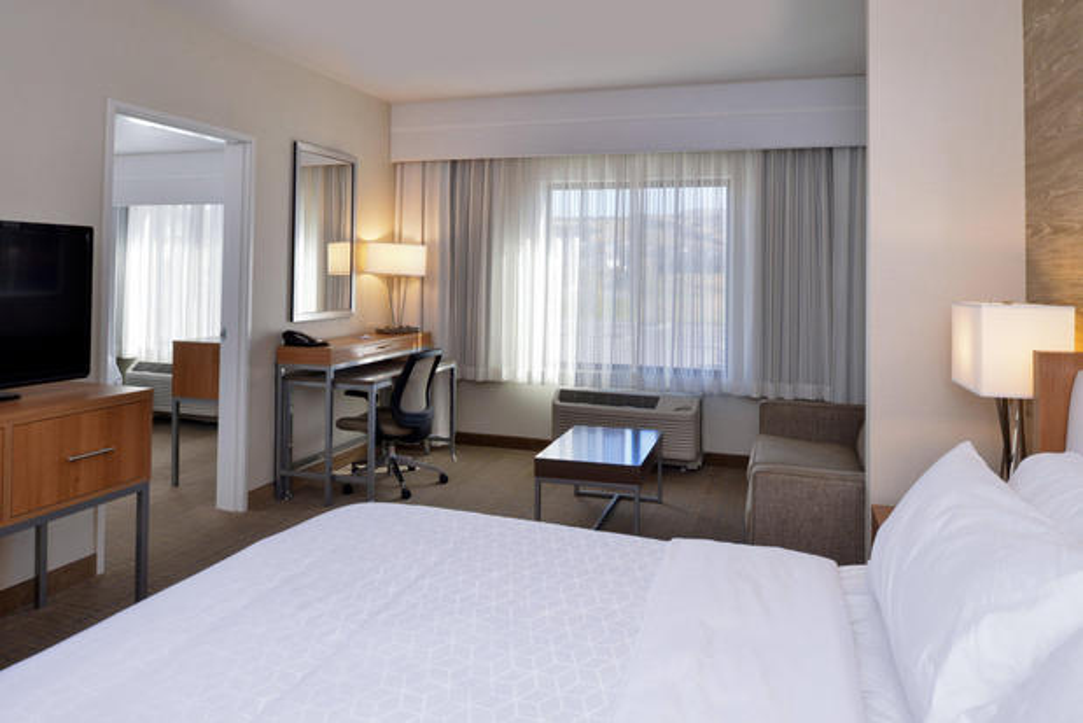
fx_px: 722
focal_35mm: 24
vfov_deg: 53.2
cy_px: 362
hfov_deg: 73.7
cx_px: 542
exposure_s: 1/100
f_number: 13
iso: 640
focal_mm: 24
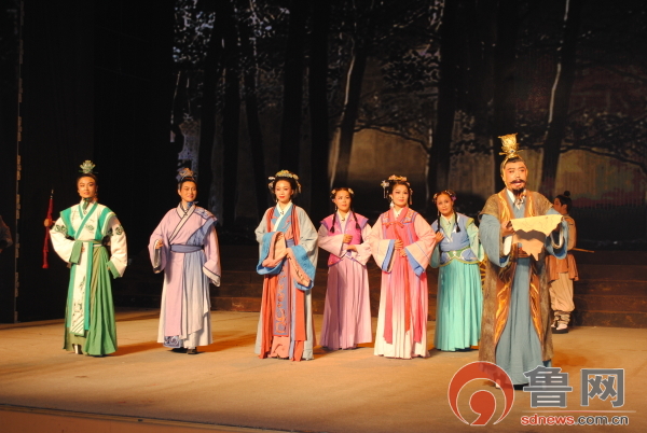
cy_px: 216
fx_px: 945
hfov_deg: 37.8
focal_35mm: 52
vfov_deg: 25.8
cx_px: 324
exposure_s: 1/60
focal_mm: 35
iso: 200
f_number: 5
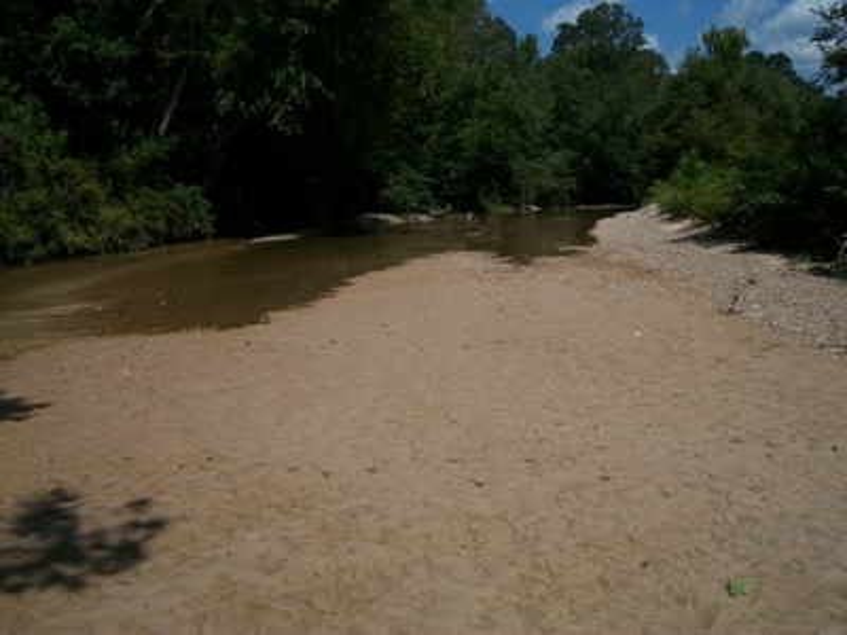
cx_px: 424
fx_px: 783
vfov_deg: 44.2
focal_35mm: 32
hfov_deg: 56.8
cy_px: 318
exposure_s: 1/1000
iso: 80
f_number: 5.5
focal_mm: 5.7
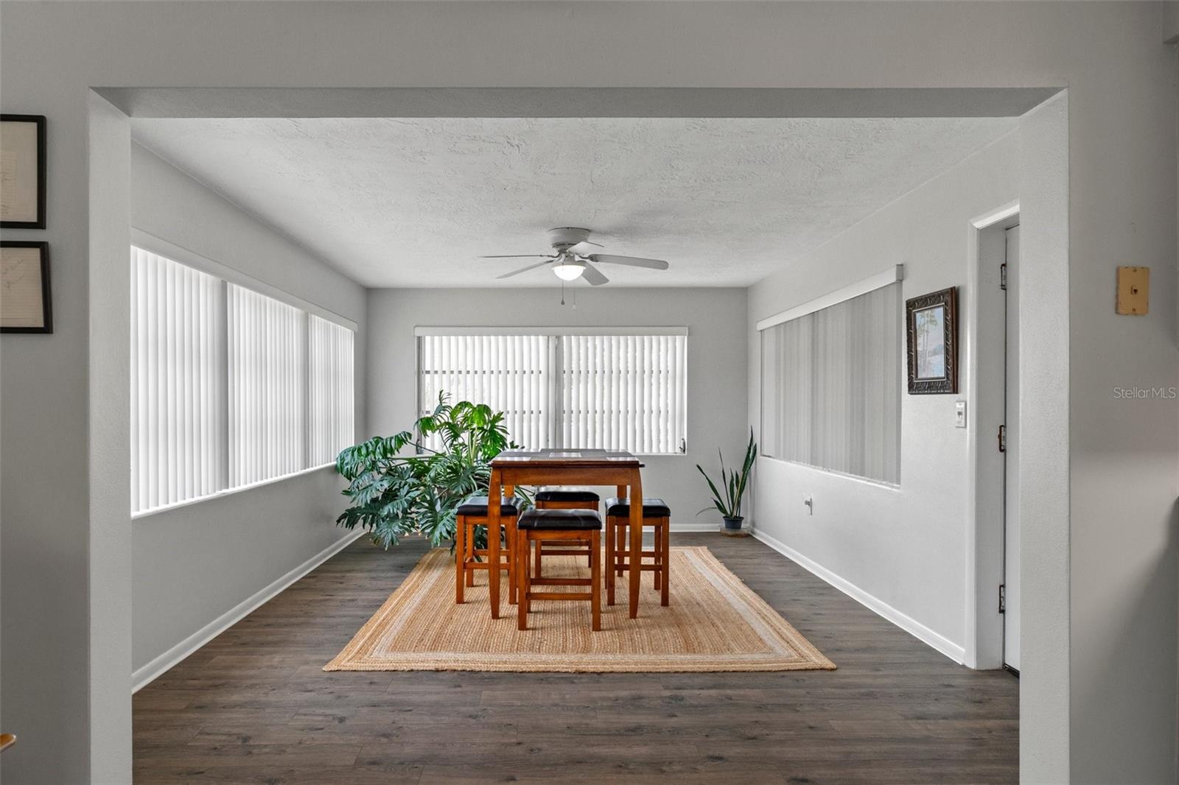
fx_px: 688
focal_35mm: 21
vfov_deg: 59.5
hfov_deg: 81.2
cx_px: 590
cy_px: 392
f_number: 8
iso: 320
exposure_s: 1/1.43
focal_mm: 14
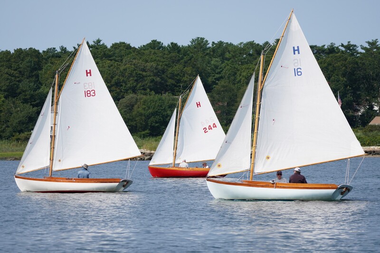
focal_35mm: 225
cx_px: 190
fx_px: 2374
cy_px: 126
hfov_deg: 9.2
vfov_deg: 6.1
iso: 160
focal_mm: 150
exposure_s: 1/1250
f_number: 5
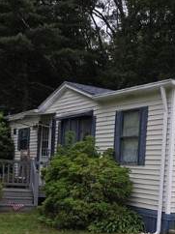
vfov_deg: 26.3
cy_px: 183
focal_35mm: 73
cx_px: 185
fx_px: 493
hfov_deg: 19.4
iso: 25
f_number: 1.8
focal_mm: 5.4
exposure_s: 1/391
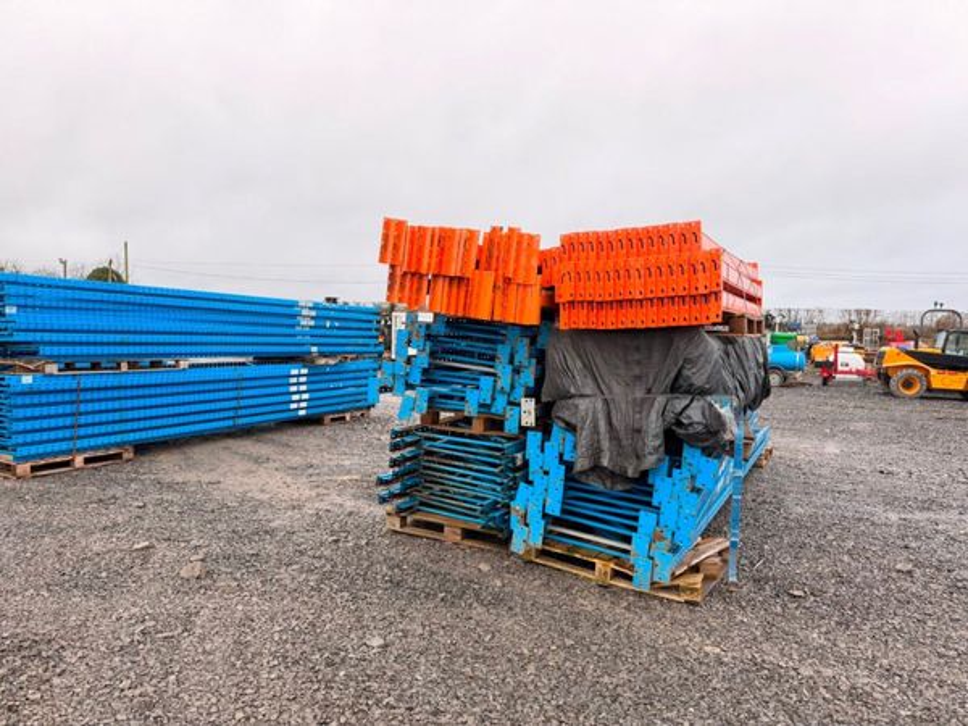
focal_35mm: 24
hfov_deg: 71.6
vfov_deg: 56.8
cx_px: 484
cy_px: 363
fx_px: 671
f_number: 1.78
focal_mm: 6.76
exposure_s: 1/232
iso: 80
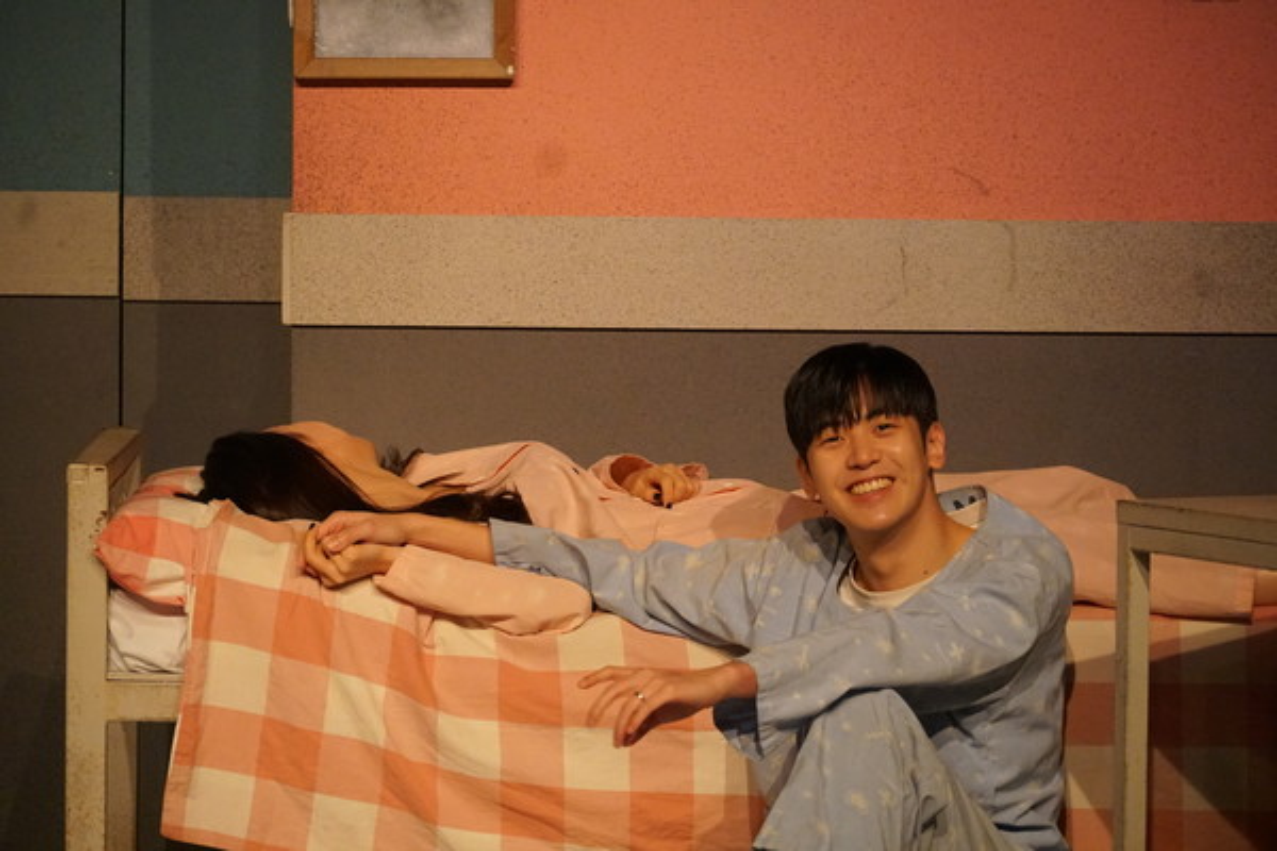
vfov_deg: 7.0
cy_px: 426
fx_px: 6917
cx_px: 638
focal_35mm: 195
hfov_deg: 10.5
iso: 6400
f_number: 5.6
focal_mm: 130
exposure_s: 1/60
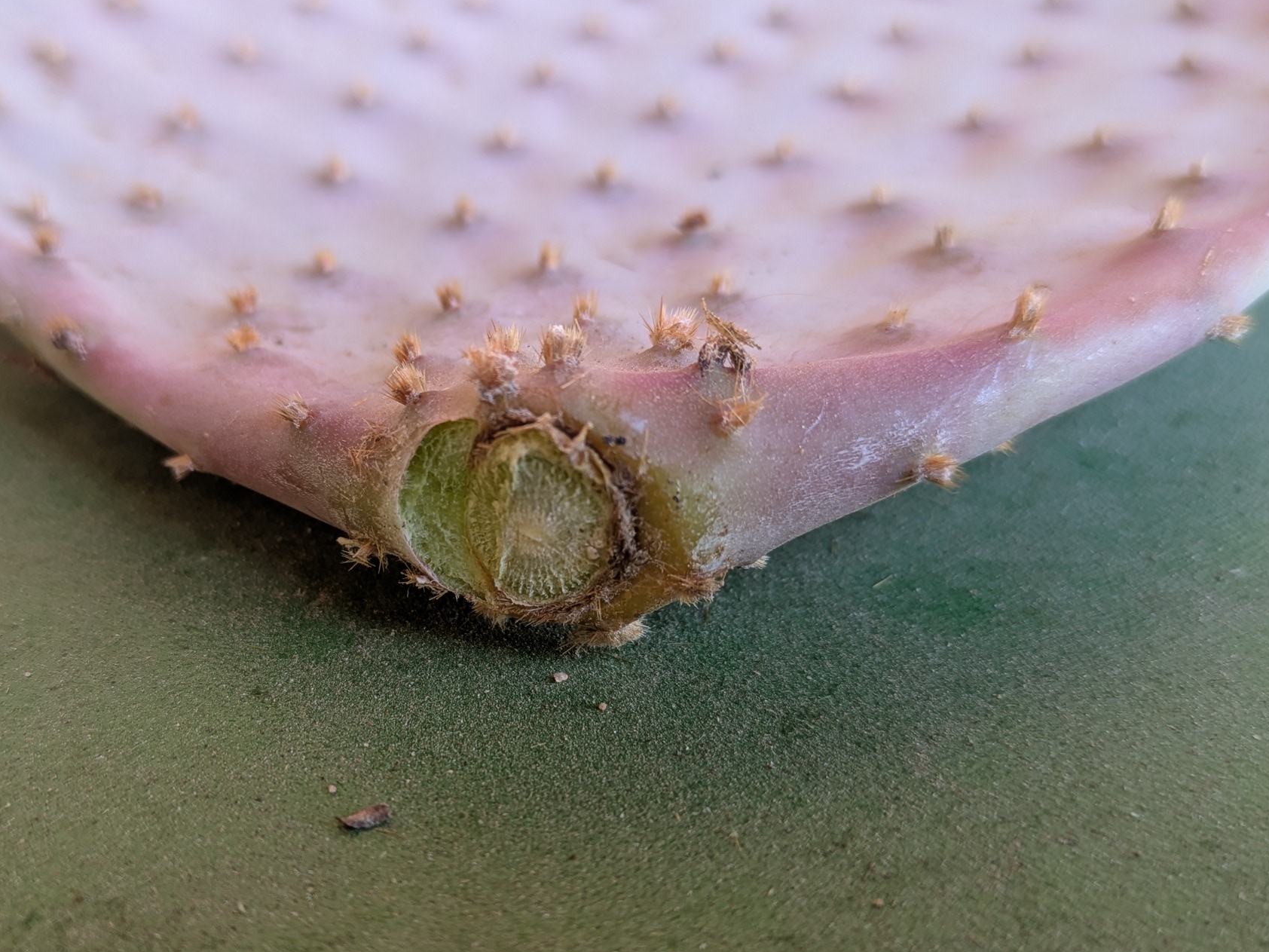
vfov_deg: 37.5
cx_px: 530
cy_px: 598
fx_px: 1393
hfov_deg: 48.8
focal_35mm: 38
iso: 56
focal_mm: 5.43
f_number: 1.89
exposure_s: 1/60
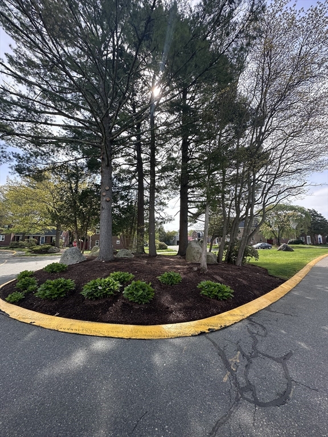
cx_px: 164
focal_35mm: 14
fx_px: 177
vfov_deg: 102.1
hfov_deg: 85.7
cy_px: 218
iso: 40
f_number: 2.2
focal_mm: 2.22
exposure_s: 1/596
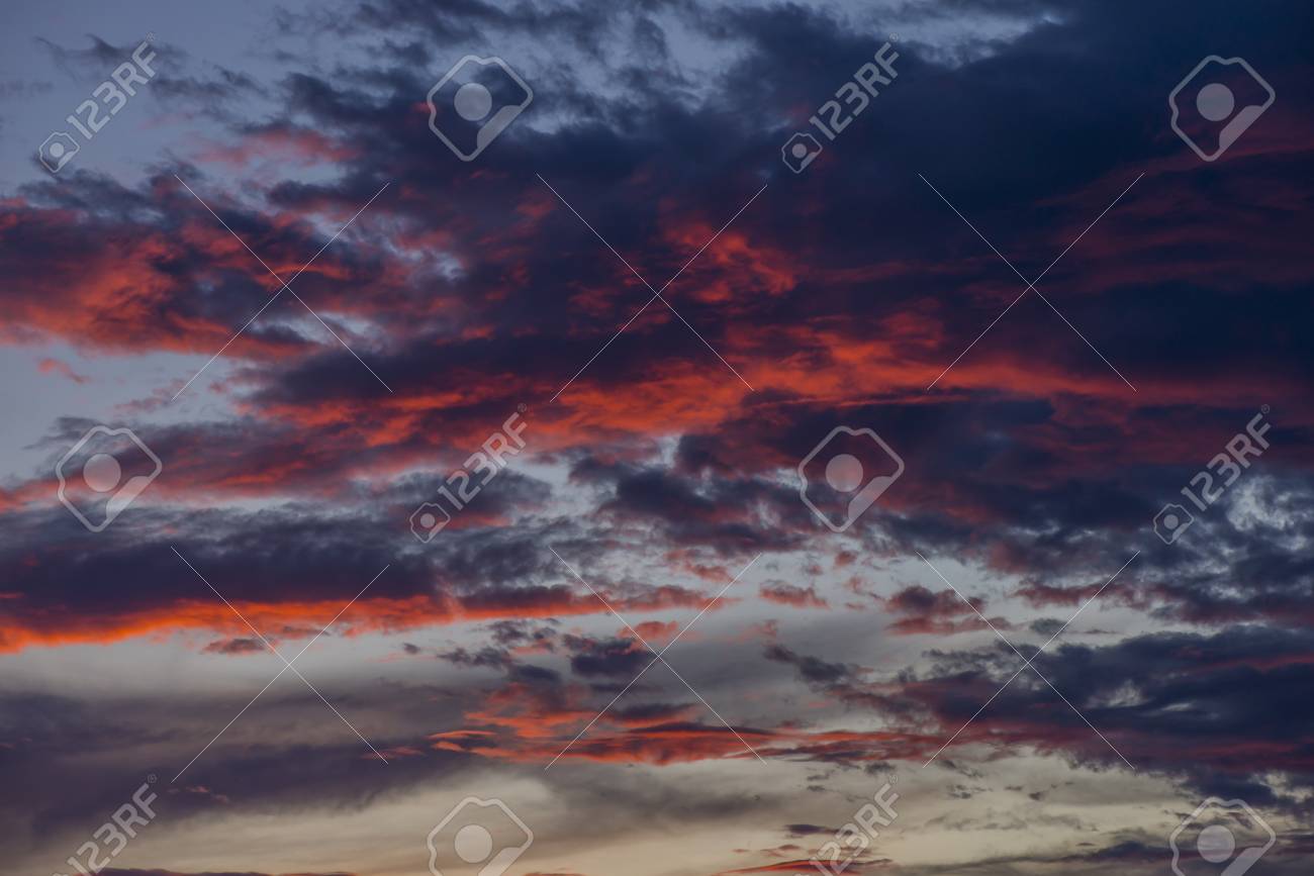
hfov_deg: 19.5
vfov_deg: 13.0
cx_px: 657
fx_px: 3833
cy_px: 438
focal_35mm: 105
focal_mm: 105
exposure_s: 1/200
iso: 400
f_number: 8
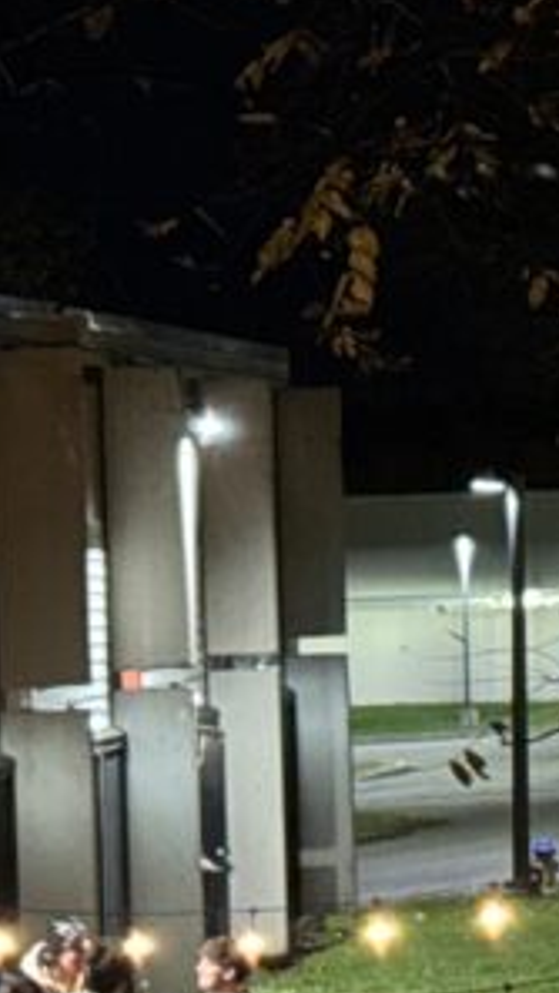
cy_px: 512
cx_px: 1493
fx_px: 4745
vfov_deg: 12.0
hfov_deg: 6.3
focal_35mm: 180
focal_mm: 6.76
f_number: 1.78
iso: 1250
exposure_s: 1/20
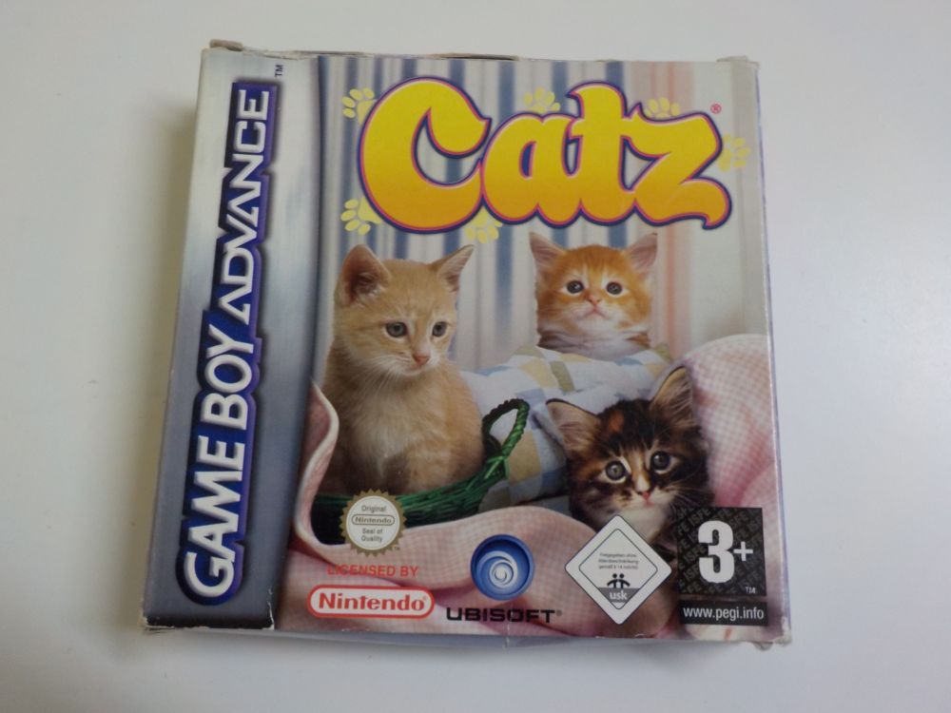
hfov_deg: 60.0
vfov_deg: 46.8
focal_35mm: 30
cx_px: 476
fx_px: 824
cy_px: 356
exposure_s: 1/30
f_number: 3.3
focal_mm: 4.1
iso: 160
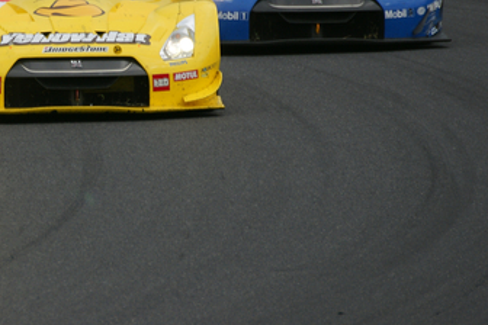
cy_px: 74
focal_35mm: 1143
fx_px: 15493
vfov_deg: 1.2
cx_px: 25
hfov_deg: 1.8
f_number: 6.3
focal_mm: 400
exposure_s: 1/1250
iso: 200
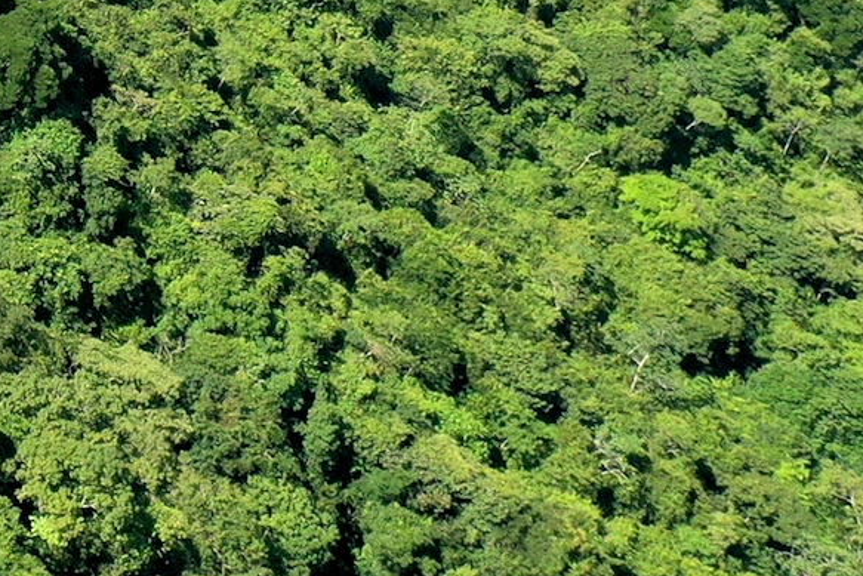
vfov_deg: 10.3
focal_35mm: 121
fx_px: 2901
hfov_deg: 14.1
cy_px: -654
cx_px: -896
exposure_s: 1/500
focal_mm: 10.26
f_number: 5.6
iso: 100
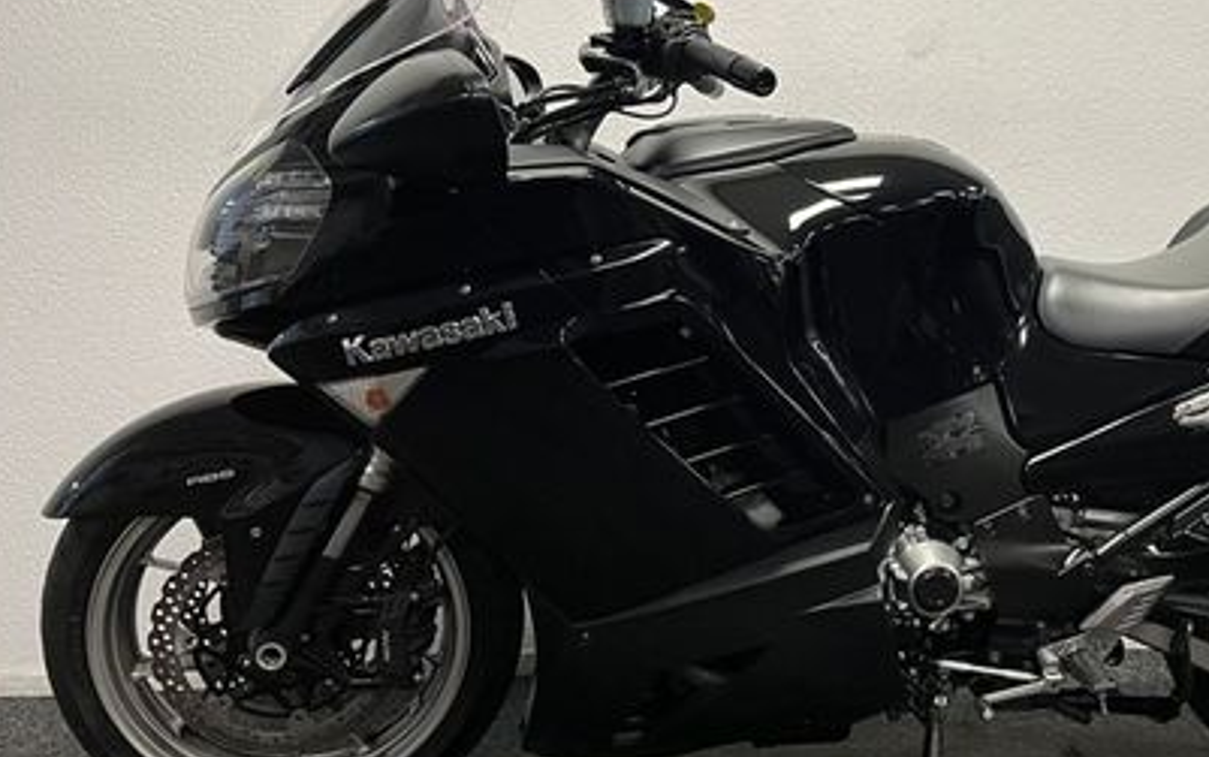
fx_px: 1450
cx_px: 877
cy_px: 338
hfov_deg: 44.1
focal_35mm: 44
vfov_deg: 29.2
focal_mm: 5.1
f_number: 1.6
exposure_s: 1/50
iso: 80
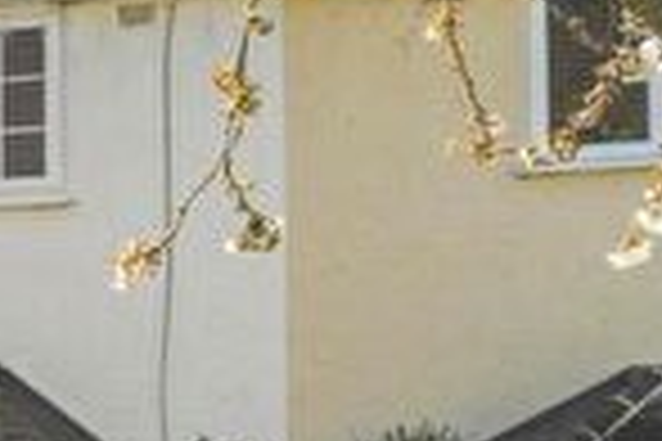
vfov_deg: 8.1
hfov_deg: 11.6
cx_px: -410
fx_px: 3071
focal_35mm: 167
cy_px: 511
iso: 320
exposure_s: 1/320
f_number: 7.1
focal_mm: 35
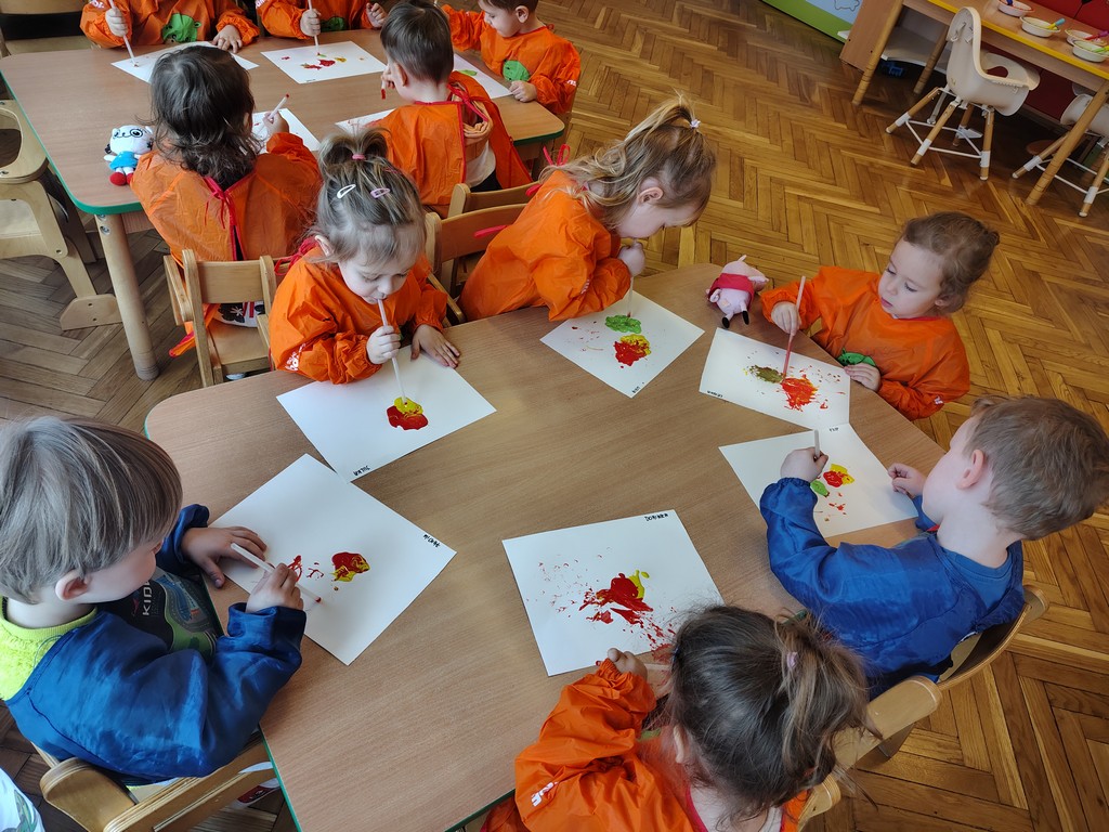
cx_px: 554
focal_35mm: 24
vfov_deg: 56.8
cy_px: 416
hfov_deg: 71.6
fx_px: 769
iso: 302
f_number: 1.8
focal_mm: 5.56
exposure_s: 1/100
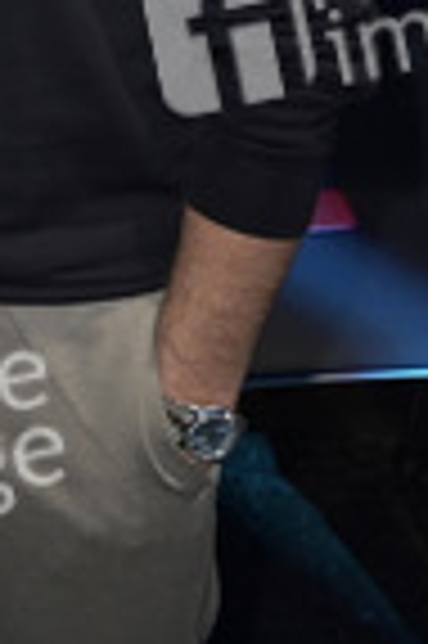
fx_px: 1805
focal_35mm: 101
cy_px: -216
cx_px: -36
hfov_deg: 13.3
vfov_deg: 18.7
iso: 1250
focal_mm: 36
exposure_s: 1/60
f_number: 5.6
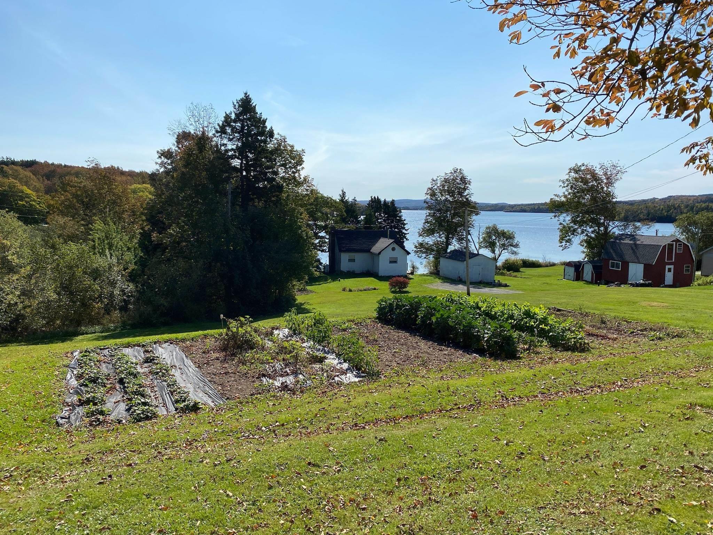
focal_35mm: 26
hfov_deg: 67.3
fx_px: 536
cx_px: 356
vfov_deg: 53.1
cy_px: 268
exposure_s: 1/6061
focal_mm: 4.25
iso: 32
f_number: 1.8
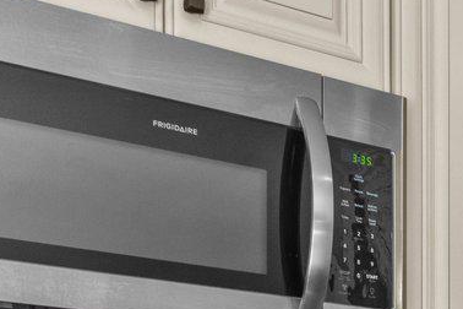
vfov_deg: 13.5
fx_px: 1183
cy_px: 535
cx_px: 540
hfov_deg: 20.8
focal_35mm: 92
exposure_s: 1/15
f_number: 8
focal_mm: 17
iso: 500
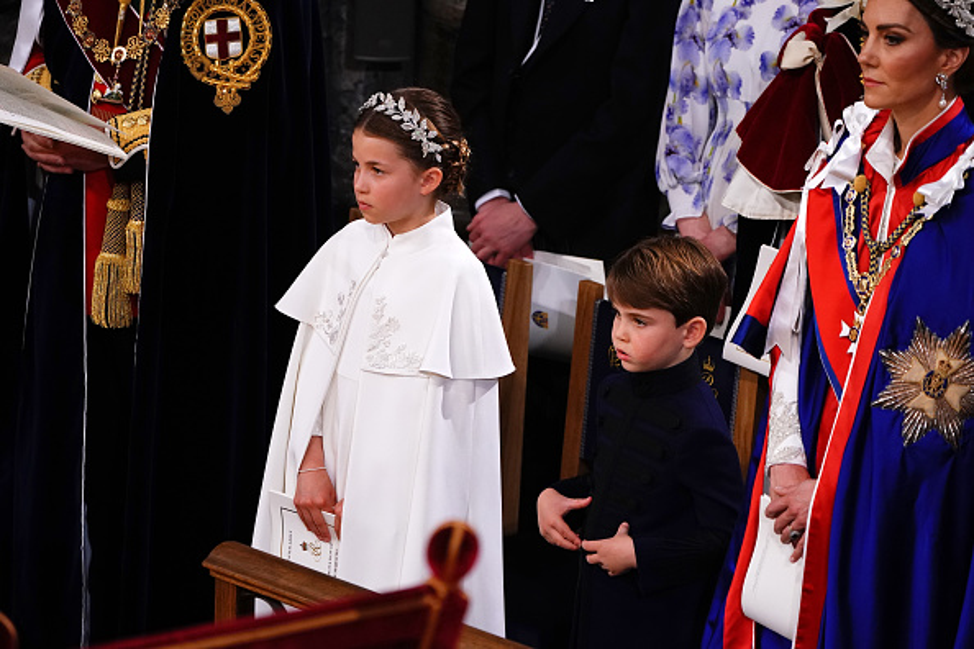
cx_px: 487
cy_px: 324
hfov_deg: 7.0
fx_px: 7954
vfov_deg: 4.7
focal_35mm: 294
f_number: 5.6
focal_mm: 294
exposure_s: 1/125
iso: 5000
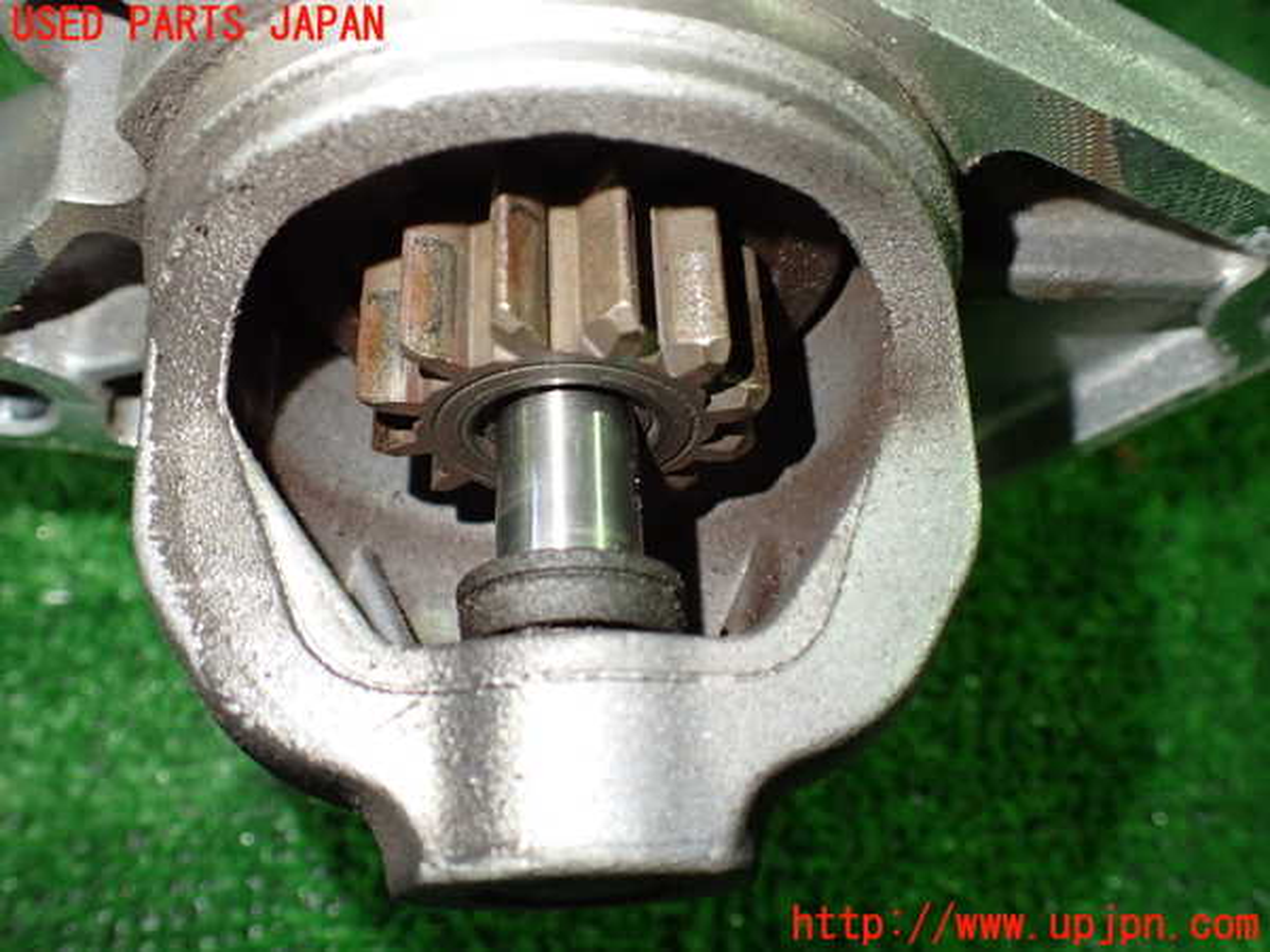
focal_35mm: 30
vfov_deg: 46.8
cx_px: 635
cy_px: 476
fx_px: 1101
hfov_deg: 60.0
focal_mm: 5.4
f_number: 2.3
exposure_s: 1/100
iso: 800
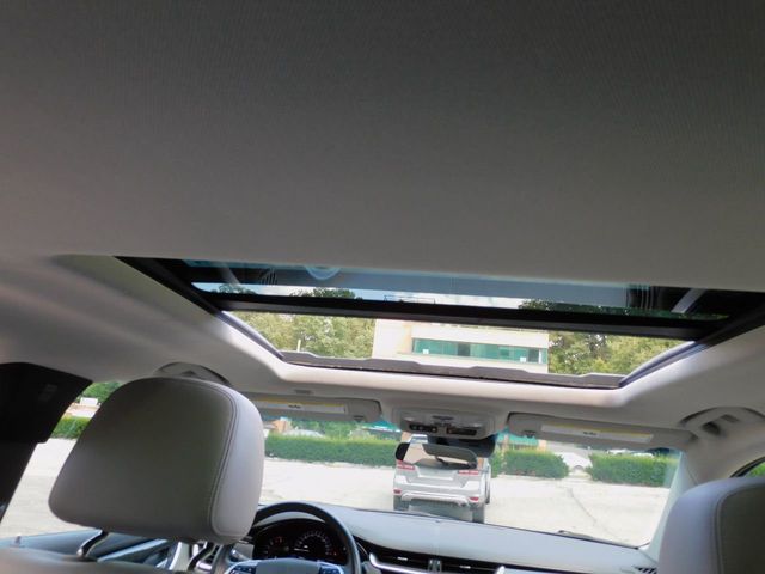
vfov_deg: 56.8
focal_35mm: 24
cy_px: 287
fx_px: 530
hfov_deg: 71.6
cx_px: 382
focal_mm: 4.3
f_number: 3.3
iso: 125
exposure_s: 1/80
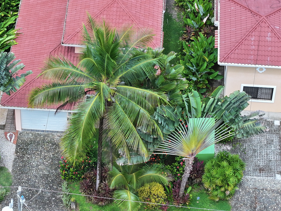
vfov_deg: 10.4
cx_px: 82
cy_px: 49
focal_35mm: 142
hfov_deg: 13.9
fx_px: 1153
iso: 100
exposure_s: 1/30
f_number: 2.8
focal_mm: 19.35
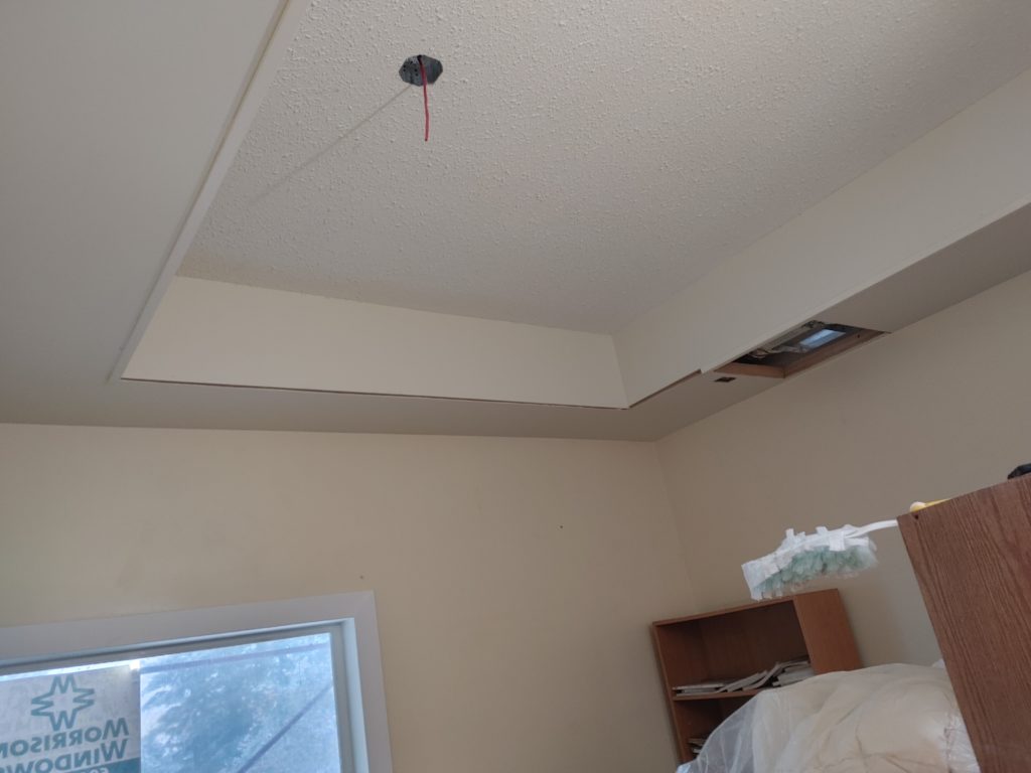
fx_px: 774
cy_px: 386
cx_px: 516
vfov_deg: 53.1
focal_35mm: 26
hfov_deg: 67.3
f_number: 1.8
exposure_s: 1/40
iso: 350
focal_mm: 4.81
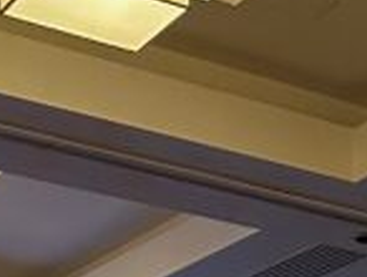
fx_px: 1784
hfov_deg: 10.5
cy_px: 725
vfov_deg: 8.0
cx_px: 812
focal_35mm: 168
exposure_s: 1/60
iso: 800
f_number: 1.78
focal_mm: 6.86
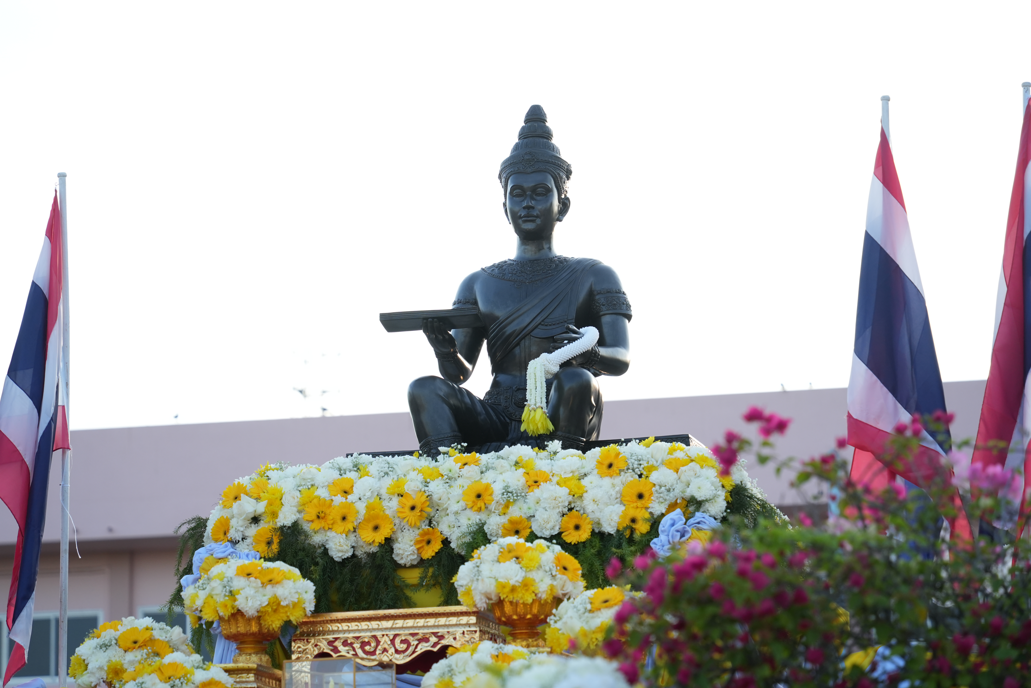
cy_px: 344
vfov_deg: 10.8
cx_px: 516
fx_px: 3637
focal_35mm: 127
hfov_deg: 16.1
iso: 800
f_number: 5
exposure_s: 1/800
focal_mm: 127
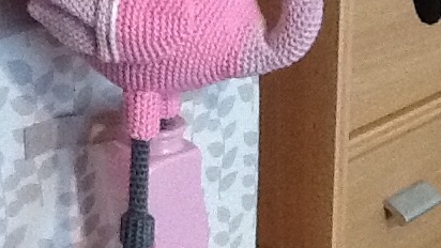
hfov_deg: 29.7
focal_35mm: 71
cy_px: 142
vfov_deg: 17.0
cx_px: 220
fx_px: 830
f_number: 2.4
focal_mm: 2.03
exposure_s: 1/30
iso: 320
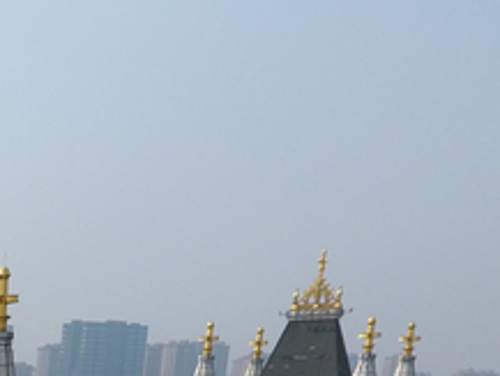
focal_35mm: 83
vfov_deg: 14.6
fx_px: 1200
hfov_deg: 18.9
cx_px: -366
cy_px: 762
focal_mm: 3.61
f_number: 2.8
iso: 100
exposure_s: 1/1192
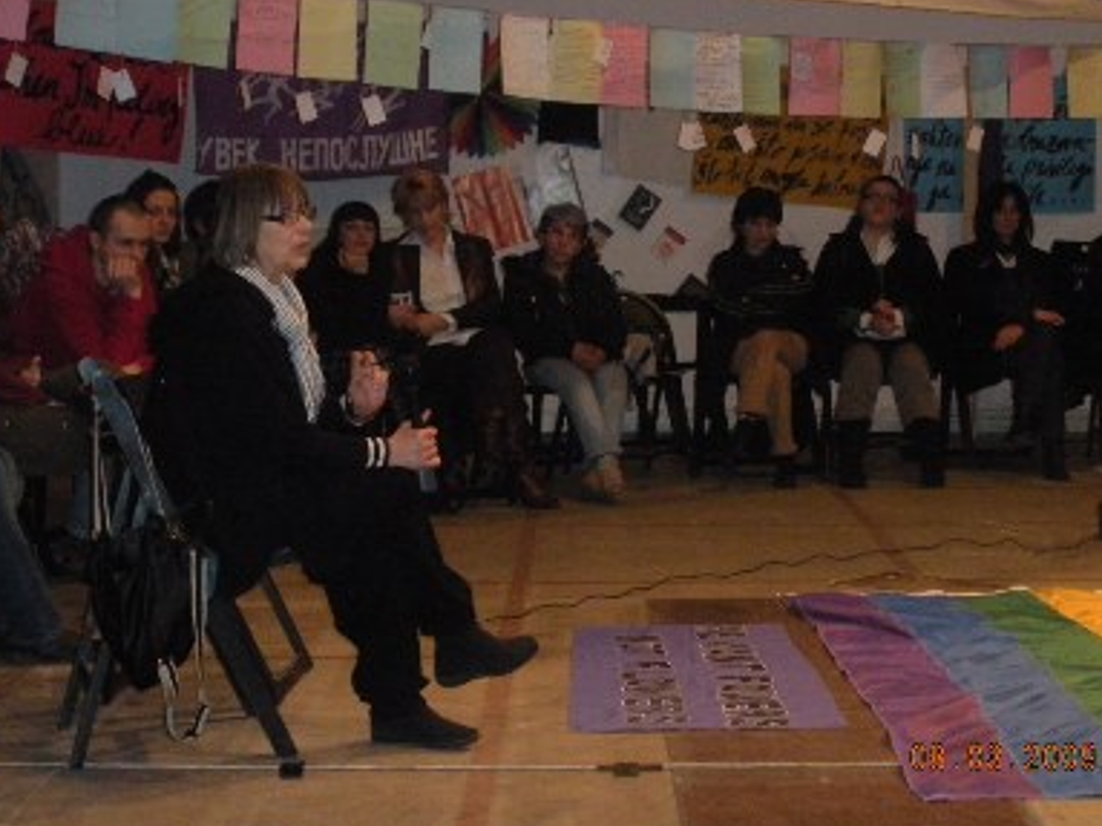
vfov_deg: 21.6
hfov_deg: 28.6
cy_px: 399
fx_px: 2164
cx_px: 564
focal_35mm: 68
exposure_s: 1/125
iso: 800
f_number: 4.6
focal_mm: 11.2
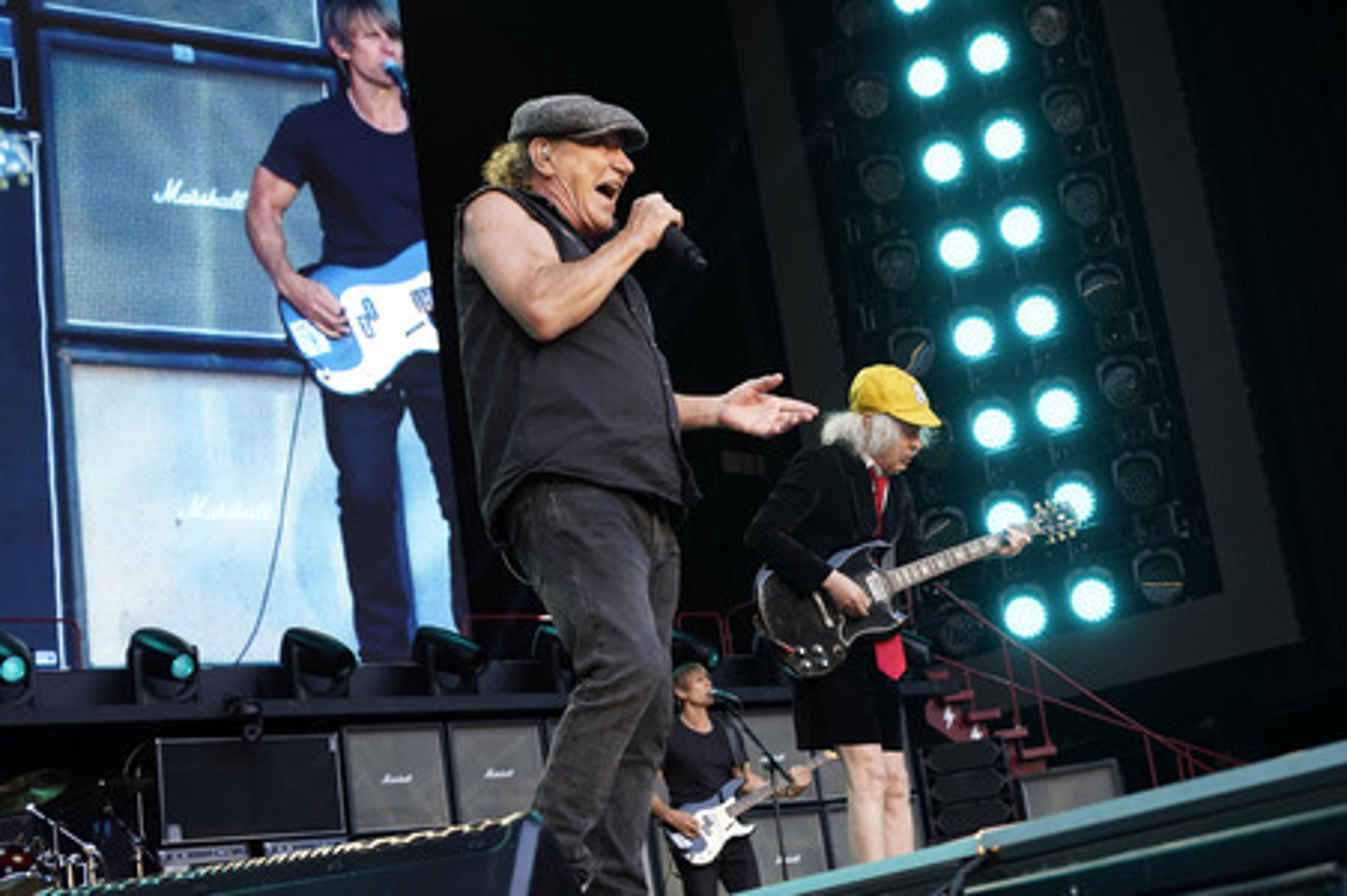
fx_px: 1795
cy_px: 448
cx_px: 674
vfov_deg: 28.0
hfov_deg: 41.1
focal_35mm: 48
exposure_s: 1/400
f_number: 5
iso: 1600
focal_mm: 48
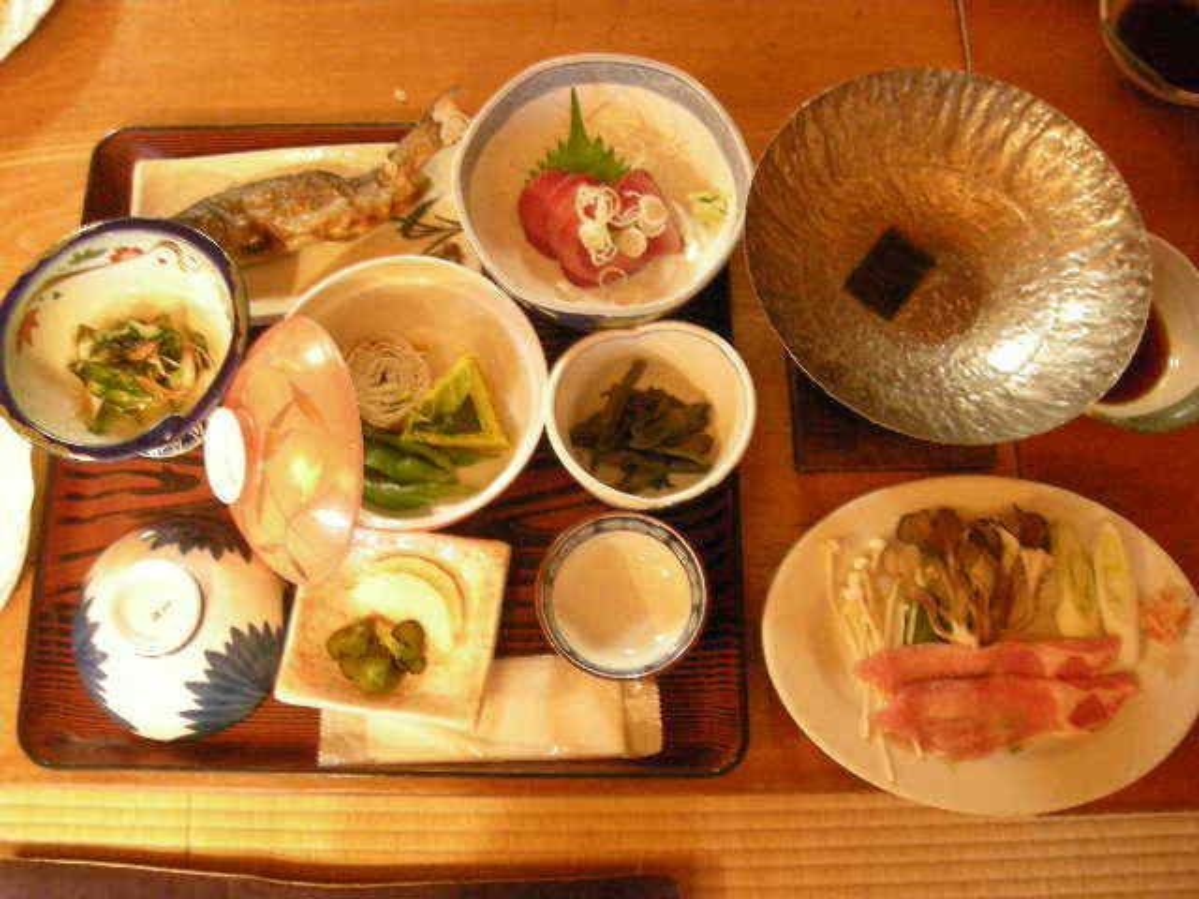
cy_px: 450
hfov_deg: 52.6
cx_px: 600
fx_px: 1212
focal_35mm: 35
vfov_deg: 40.7
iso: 512
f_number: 2.8
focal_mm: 5.7
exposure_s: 1/8
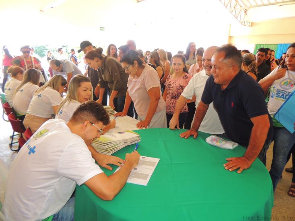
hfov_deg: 71.6
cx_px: 148
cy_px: 110
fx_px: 205
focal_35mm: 24
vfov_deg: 56.8
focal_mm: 4.3
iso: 200
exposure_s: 1/30
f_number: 3
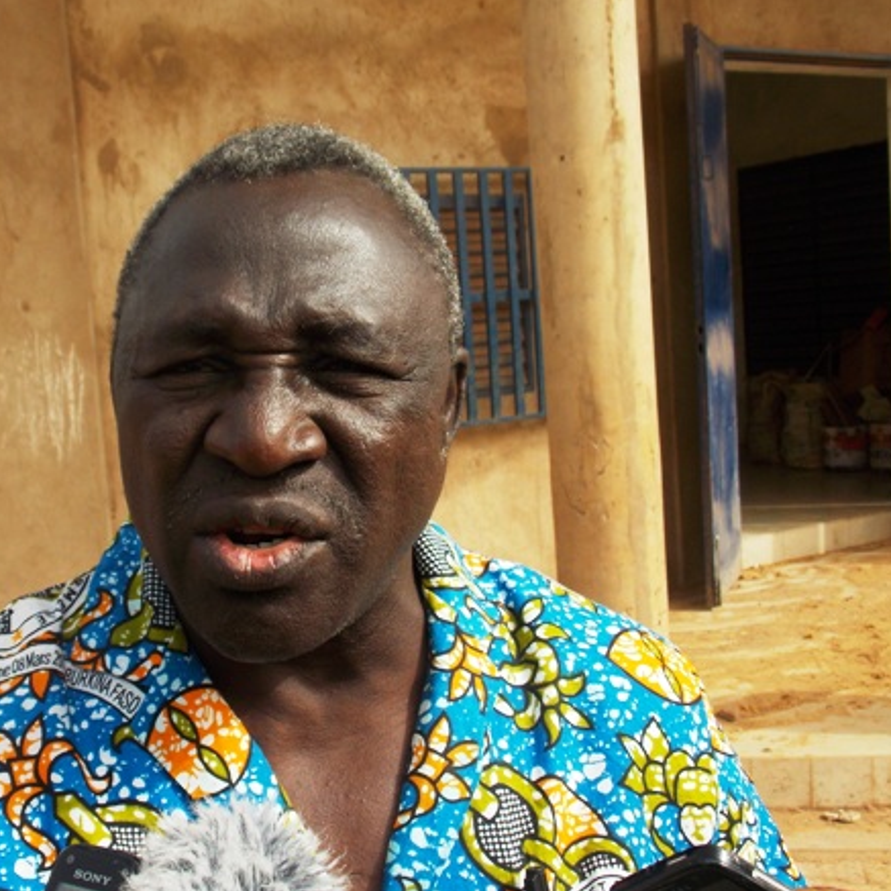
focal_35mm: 44
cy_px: 481
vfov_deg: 38.3
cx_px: 283
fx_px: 1281
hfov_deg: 37.8
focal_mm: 6.1
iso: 80
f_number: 3.4
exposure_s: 1/640
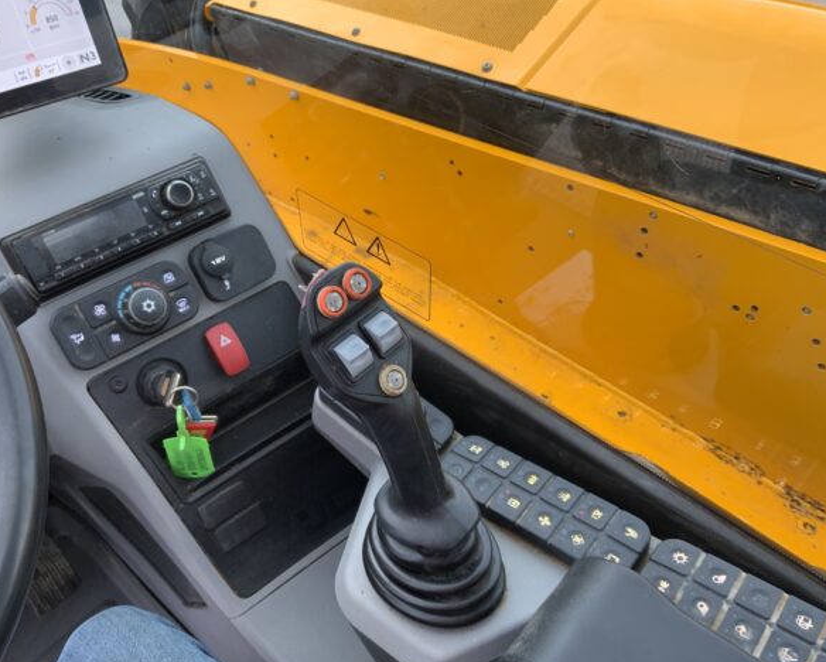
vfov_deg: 47.2
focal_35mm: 31
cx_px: 376
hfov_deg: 57.1
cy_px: 338
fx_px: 758
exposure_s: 1/106
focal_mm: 3
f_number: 1.8
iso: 64
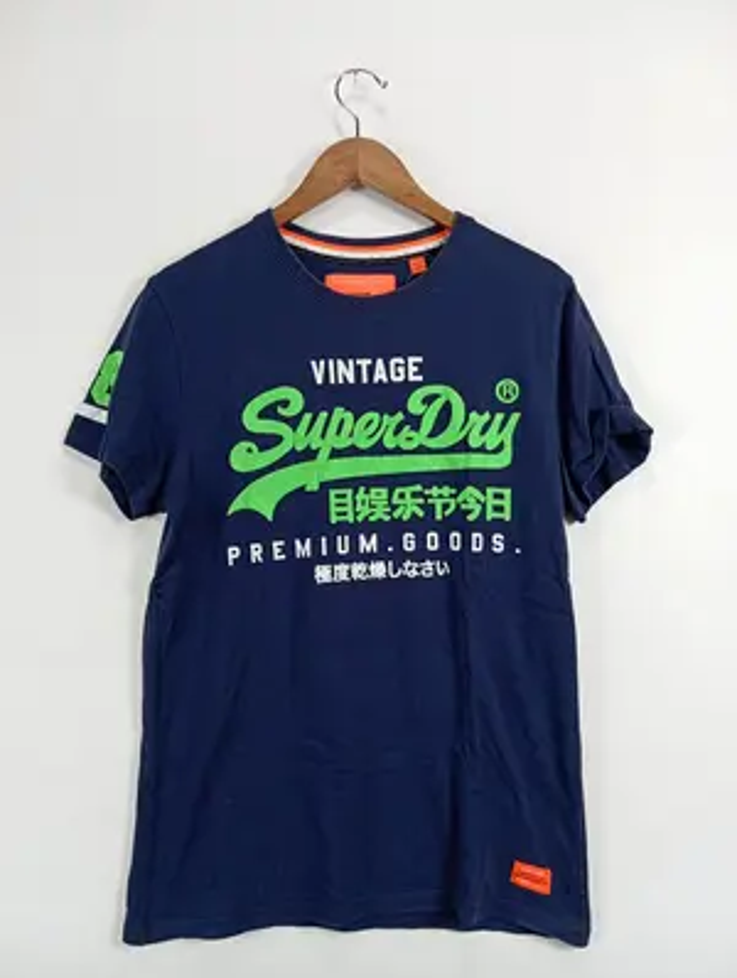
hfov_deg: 49.9
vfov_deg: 63.4
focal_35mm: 28
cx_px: 368
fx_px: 792
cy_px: 489
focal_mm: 4.22
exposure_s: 1/50
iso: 87
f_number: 1.8
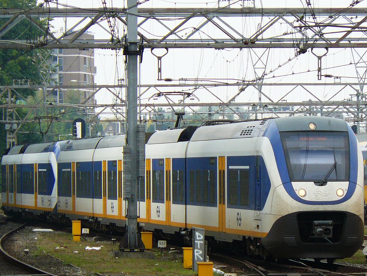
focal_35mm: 319
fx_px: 3382
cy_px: 172
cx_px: 225
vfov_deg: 4.7
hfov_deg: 6.2
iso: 125
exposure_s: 1/500
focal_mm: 41.3
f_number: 3.3
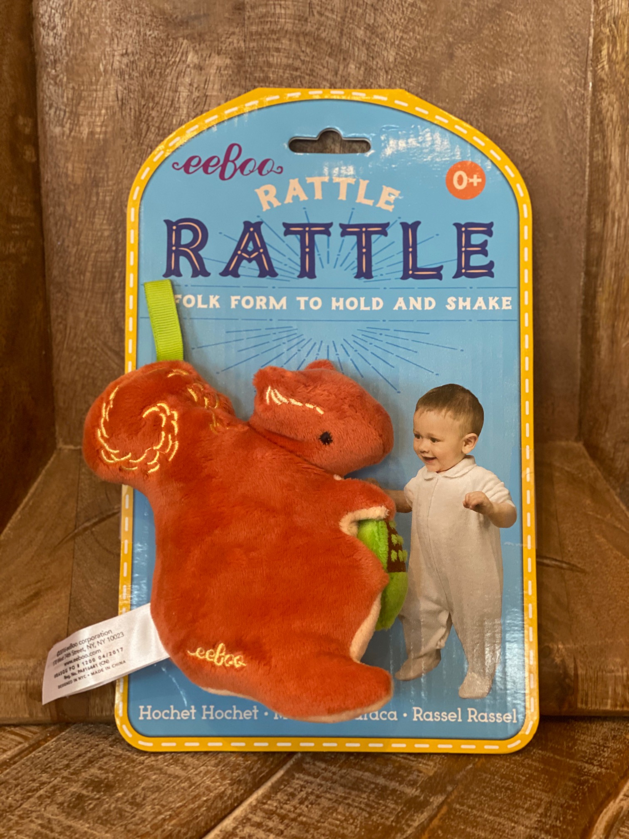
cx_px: 314
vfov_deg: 36.8
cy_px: 420
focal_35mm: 52
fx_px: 1260
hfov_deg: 28.0
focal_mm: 6
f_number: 2
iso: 125
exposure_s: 1/120
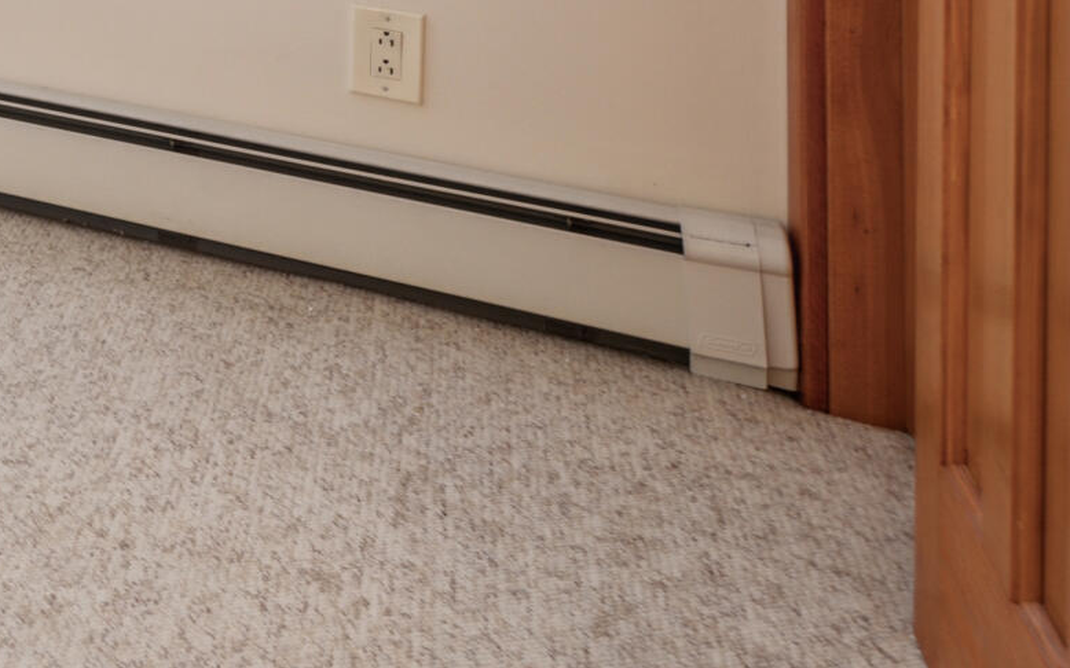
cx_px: -904
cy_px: -397
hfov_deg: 21.5
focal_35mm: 55
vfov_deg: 19.7
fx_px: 1604
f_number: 8
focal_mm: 14
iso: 200
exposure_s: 1/1.67
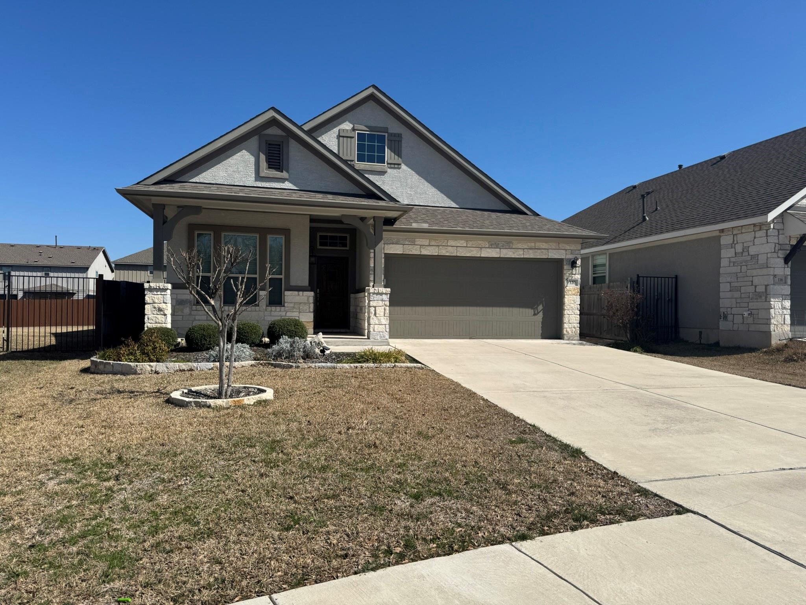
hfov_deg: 71.6
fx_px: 559
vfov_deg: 56.8
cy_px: 302
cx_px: 403
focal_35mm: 24
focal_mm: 6.76
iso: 80
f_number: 1.78
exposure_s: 1/7092
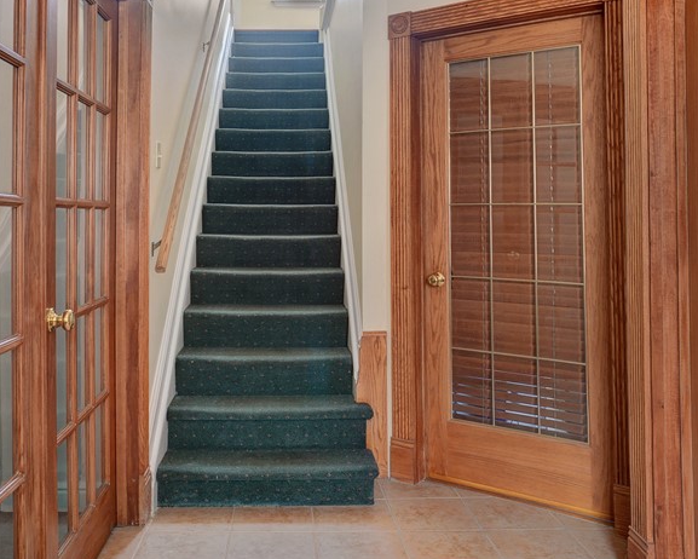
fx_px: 620
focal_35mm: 30
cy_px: 223
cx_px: 316
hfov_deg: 58.6
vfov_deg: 48.2
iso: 320
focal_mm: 17
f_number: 10
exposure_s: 1/3.33
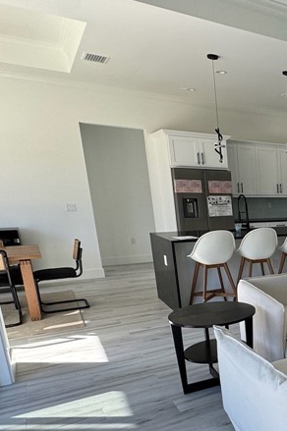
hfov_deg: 30.0
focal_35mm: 34
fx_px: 407
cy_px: 296
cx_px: 383
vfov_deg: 54.4
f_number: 2.2
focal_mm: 2.22
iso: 64
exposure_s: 1/99
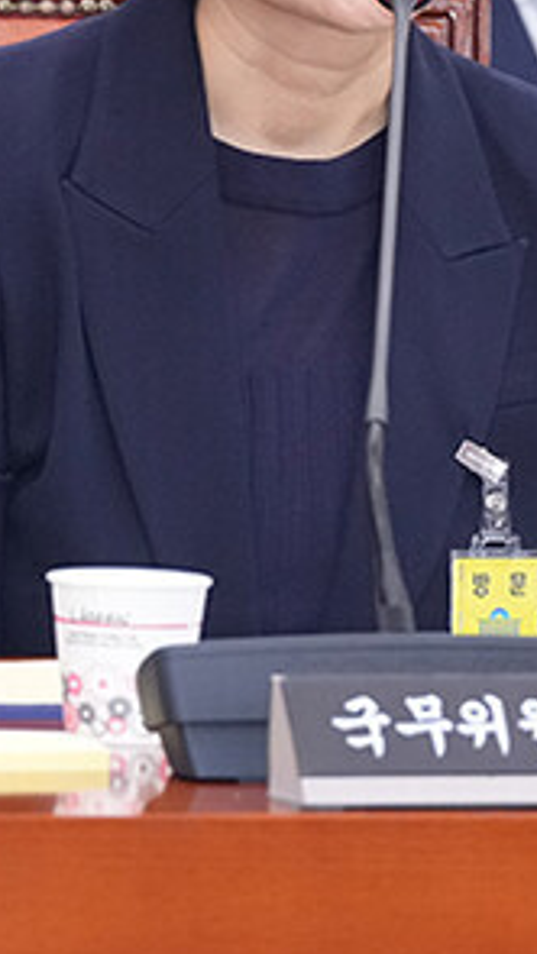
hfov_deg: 1.8
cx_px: 395
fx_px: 17234
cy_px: 42
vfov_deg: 3.2
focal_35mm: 681
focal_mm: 200
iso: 3200
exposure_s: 1/160
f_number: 5
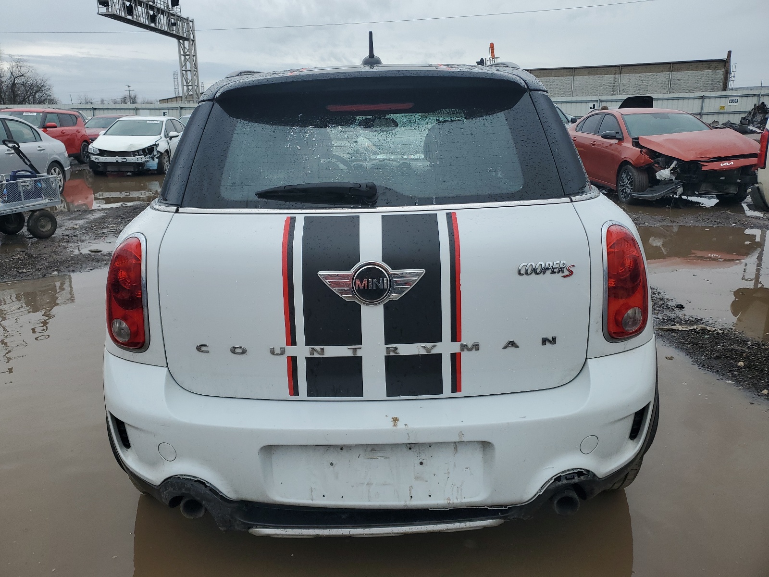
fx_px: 578
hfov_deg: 67.3
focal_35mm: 26
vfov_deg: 53.1
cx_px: 384
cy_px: 288
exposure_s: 1/1111
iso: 50
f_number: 1.5
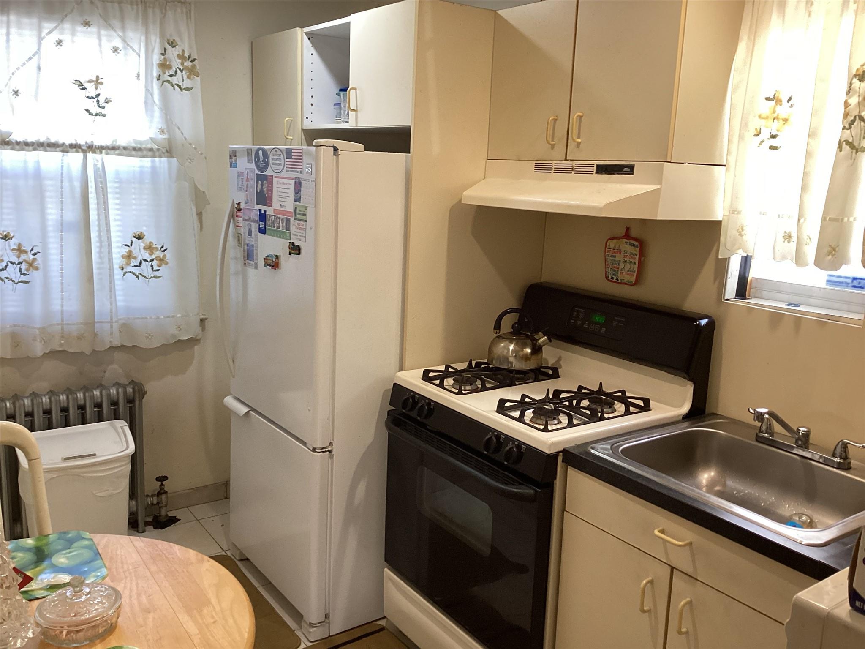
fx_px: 775
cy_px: 324
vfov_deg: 45.4
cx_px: 432
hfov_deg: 58.4
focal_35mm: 31
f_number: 2.4
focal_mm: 3.3
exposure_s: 1/60
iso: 100
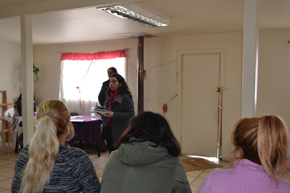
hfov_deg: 53.1
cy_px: 96
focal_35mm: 36
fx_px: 290
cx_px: 145
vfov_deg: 36.9
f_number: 4
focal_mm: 24
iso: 640
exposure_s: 1/60
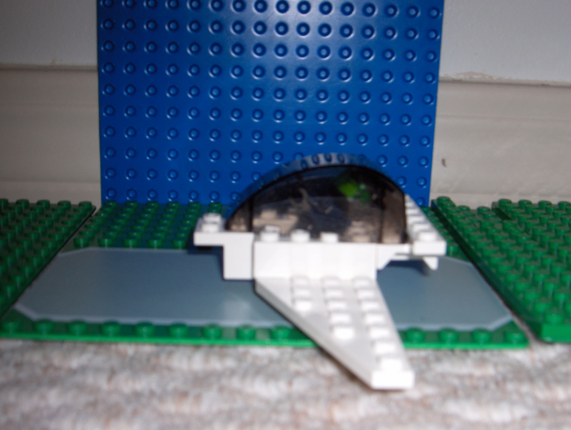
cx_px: 286
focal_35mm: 44
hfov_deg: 42.9
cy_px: 215
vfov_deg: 32.9
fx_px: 727
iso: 100
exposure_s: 1/60
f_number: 5
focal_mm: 9
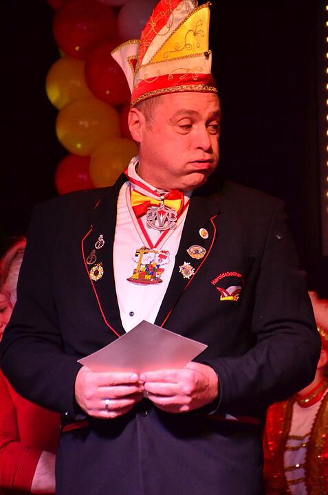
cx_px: 164
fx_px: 3809
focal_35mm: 278
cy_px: 248
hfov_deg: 4.9
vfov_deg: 7.4
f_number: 6.3
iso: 3200
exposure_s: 1/80
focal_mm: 185
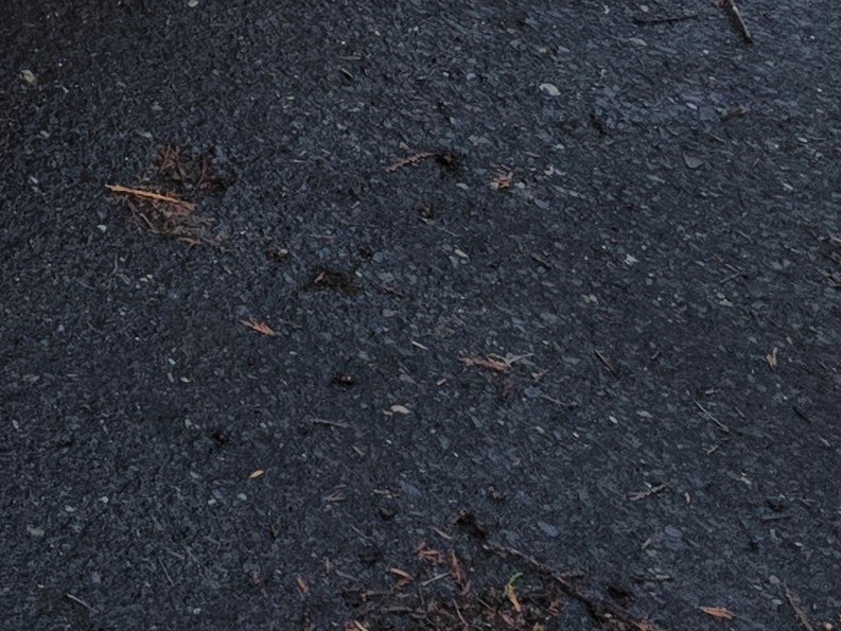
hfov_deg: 14.3
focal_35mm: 116
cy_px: -799
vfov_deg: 11.1
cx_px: -830
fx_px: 2819
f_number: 1.7
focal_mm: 6.3
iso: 50
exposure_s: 1/359
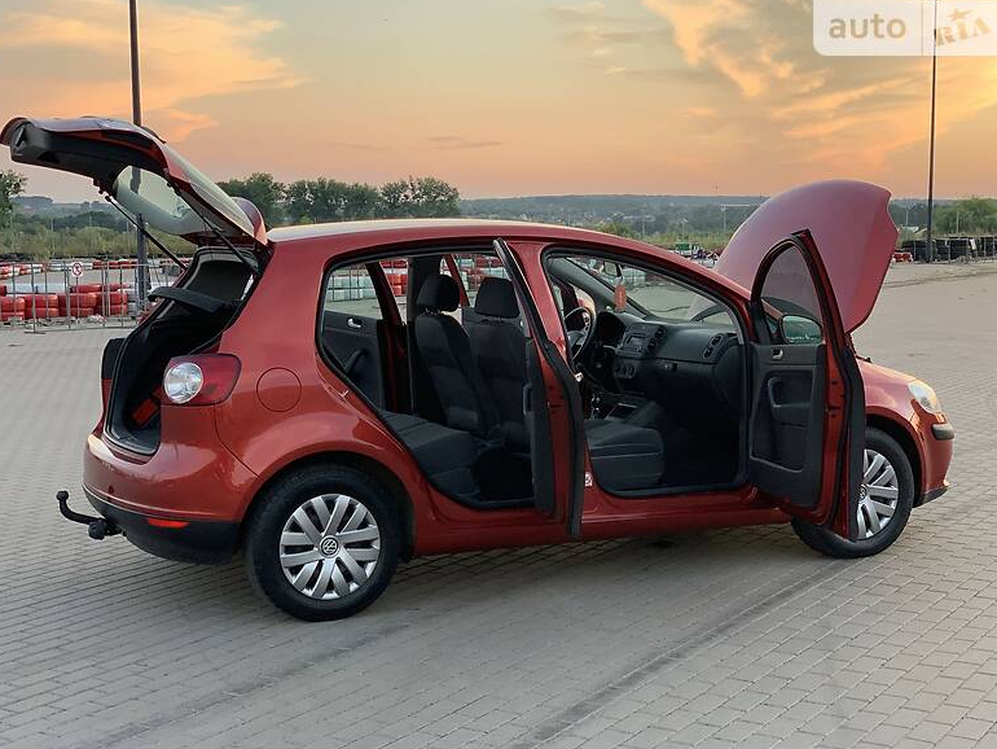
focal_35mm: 54
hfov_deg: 35.5
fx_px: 1556
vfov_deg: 27.0
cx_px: 501
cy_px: 373
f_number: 2.4
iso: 64
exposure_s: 1/122
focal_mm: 6
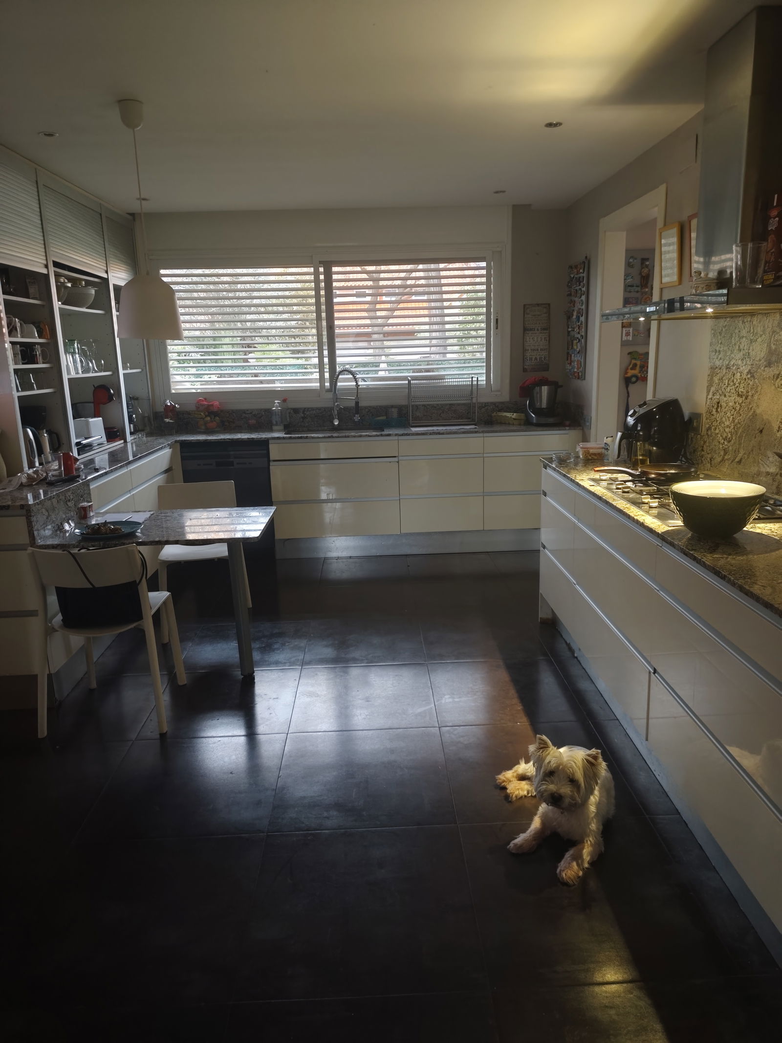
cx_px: 391
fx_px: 693
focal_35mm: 23
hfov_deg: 58.9
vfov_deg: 73.9
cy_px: 522
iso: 2000
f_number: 1.65
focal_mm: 6.19
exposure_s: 1/33.3
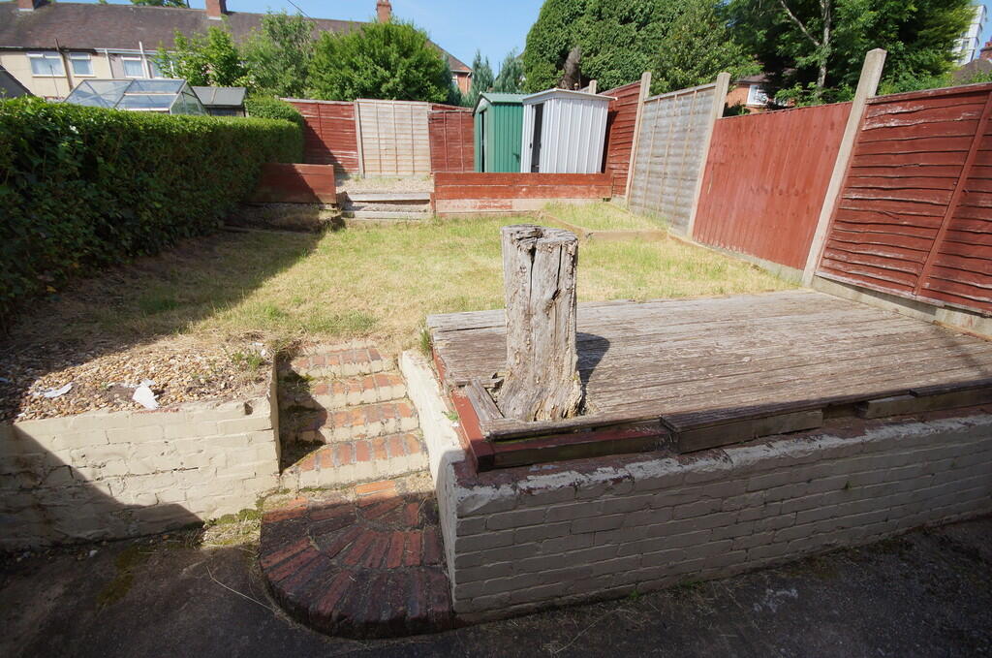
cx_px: 496
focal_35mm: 15
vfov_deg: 77.1
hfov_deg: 100.5
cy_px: 329
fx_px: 413
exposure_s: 1/400
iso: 100
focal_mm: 10
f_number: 6.3
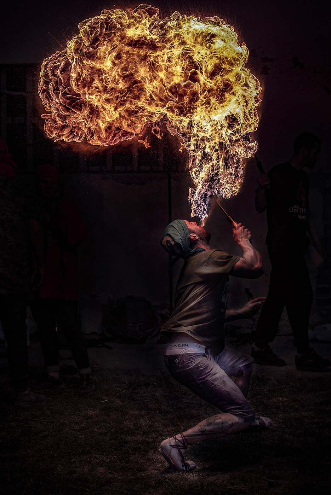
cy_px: 248
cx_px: 166
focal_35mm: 105
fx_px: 1446
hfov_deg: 13.1
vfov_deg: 19.4
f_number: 5.6
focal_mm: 105
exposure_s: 1/1250
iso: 500
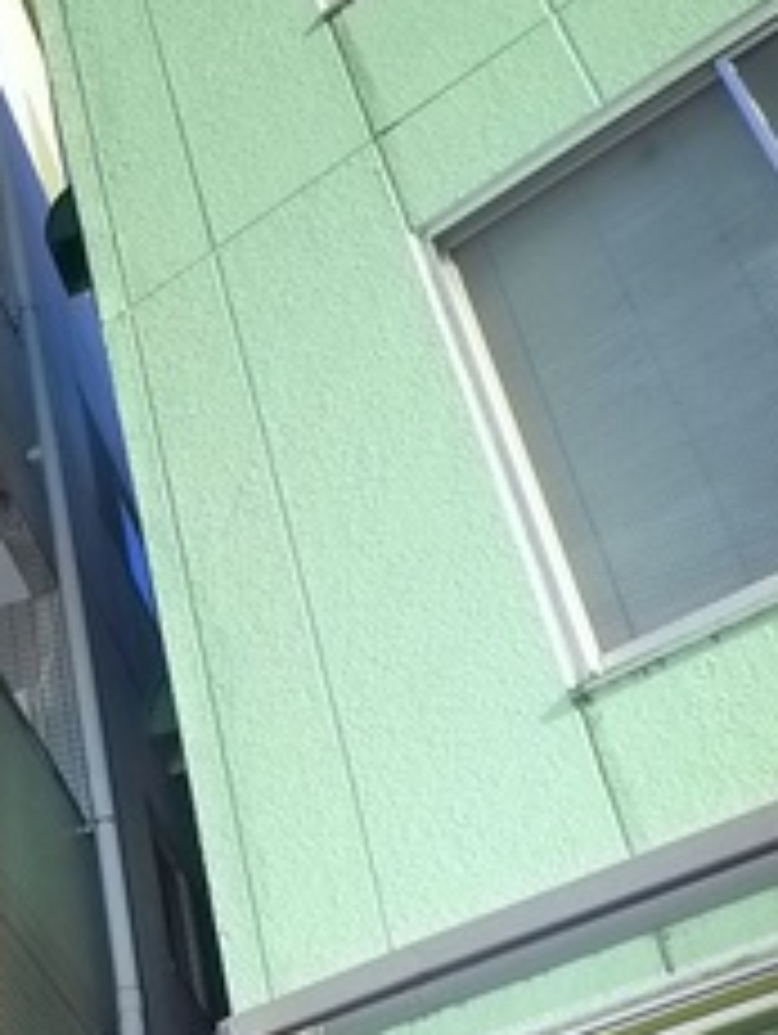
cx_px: -290
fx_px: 2184
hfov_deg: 18.5
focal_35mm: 73
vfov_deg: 26.5
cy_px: 716
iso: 400
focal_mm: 5.1
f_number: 3.5
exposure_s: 1/400
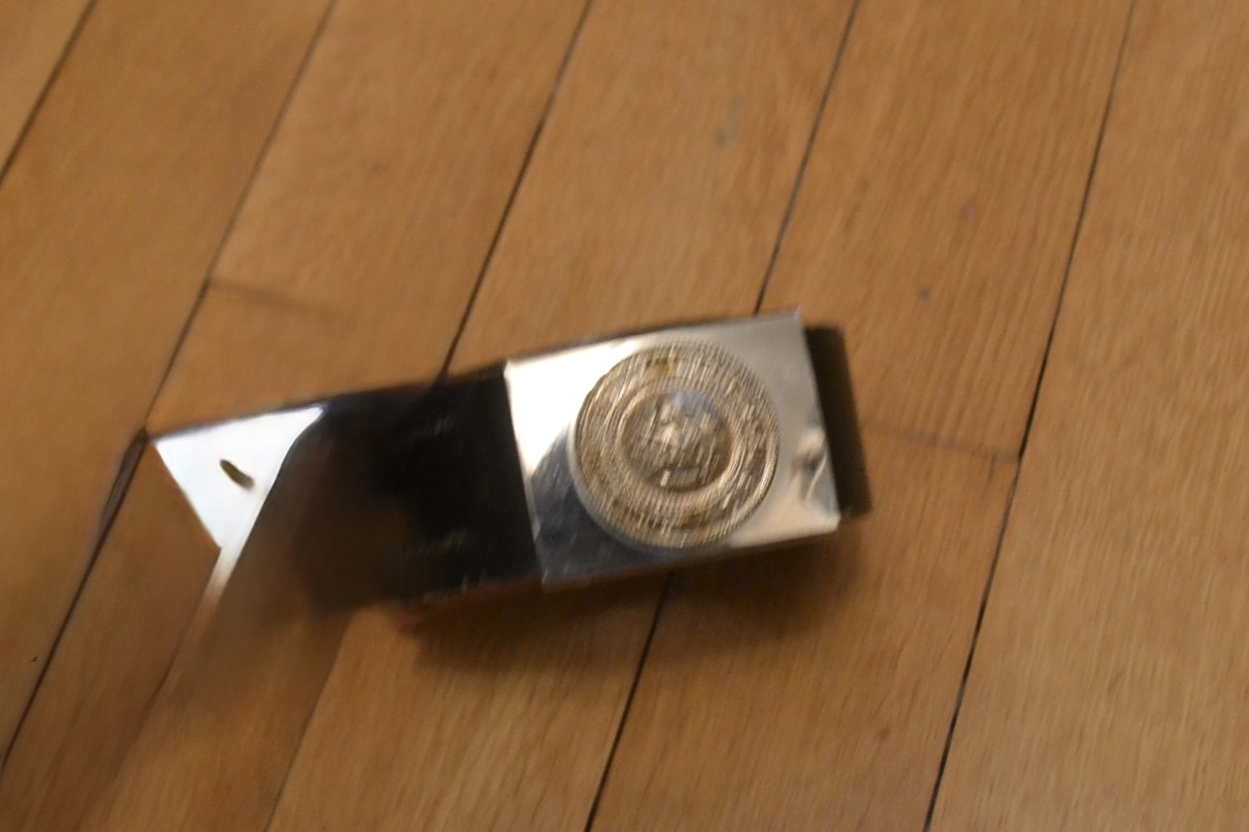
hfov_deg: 59.5
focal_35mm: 32
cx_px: 624
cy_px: 416
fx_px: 1093
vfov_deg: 41.7
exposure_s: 1/15
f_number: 3.8
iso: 1800
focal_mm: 21
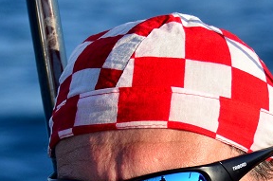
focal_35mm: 416
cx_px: 123
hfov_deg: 5.0
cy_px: 141
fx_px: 3149
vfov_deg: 3.3
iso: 400
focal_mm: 80
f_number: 4.5
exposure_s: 1/2500
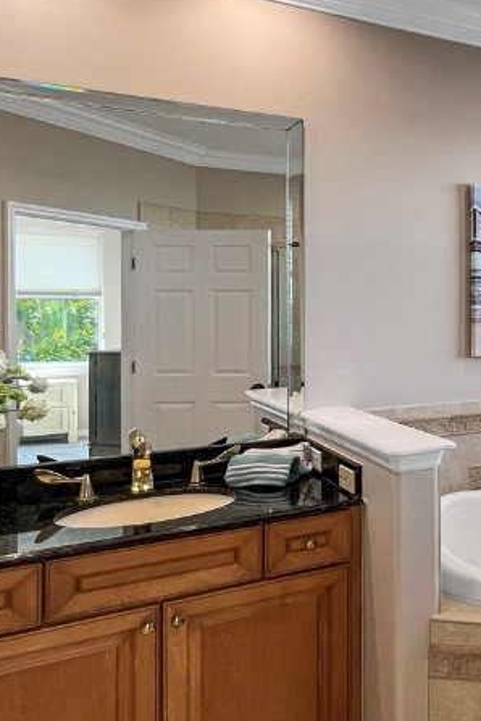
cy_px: 466
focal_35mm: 31
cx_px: 570
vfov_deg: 59.2
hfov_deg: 34.4
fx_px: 621
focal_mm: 1.57
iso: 80
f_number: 1.8
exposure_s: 1/120
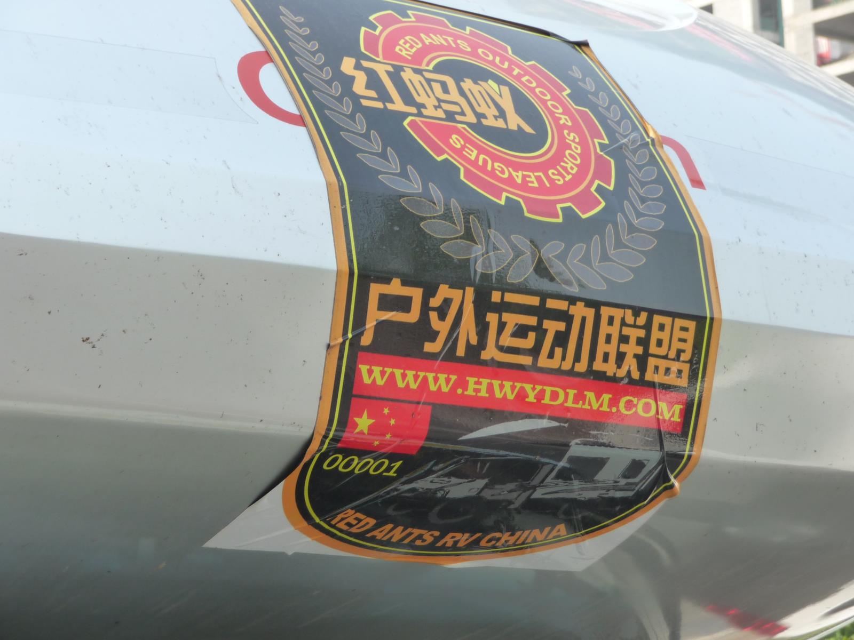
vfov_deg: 10.5
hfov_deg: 14.0
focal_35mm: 141
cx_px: 427
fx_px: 3479
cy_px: 320
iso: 160
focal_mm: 24.1
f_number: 4.8
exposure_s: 1/125
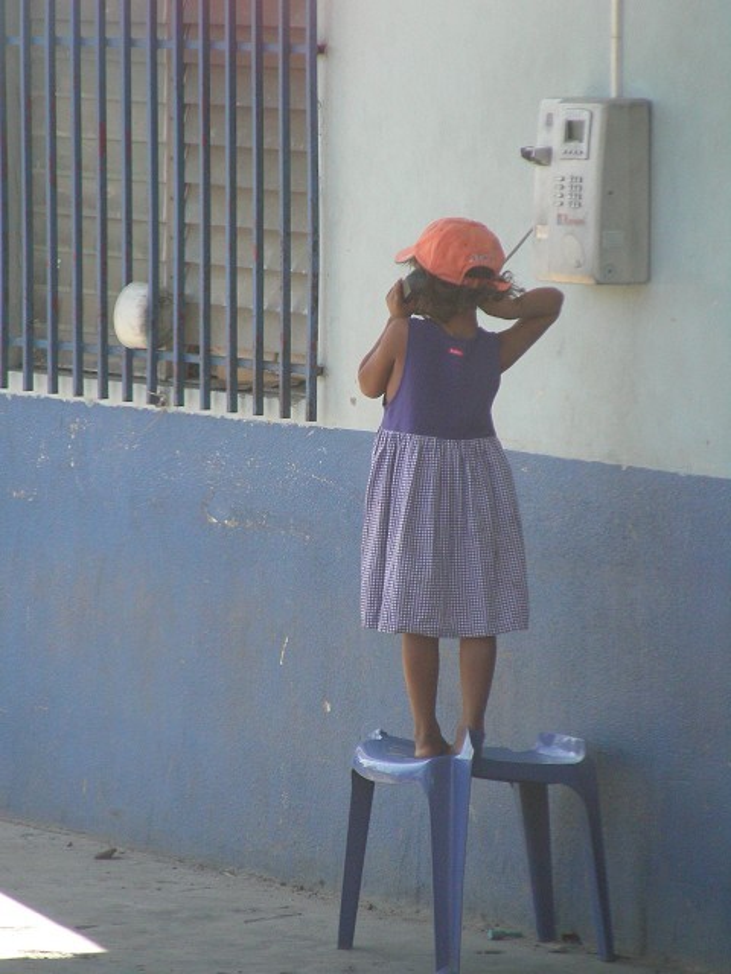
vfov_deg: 6.4
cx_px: 366
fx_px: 8700
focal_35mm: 309
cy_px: 487
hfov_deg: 4.8
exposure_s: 1/218
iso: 200
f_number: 3.5
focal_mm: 51.6
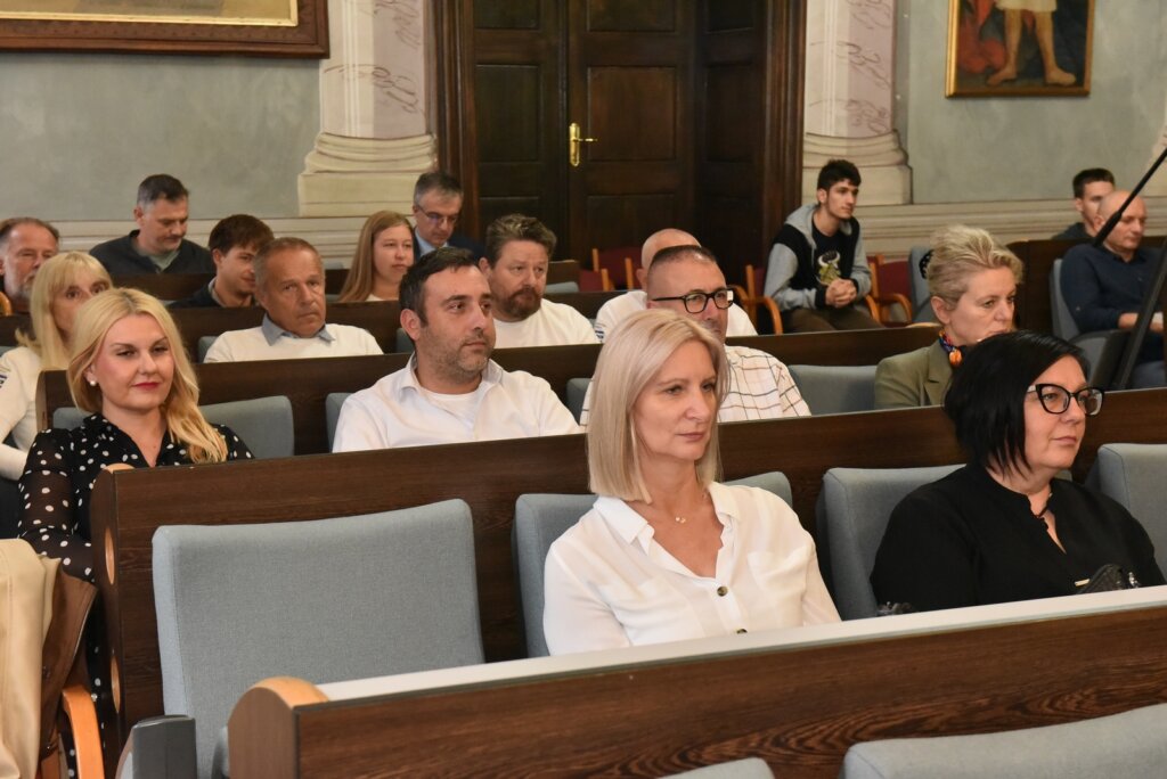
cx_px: 584
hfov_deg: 36.2
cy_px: 390
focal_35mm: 55
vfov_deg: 24.7
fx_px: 1784
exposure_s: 1/60
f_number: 6.3
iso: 6400
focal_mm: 55
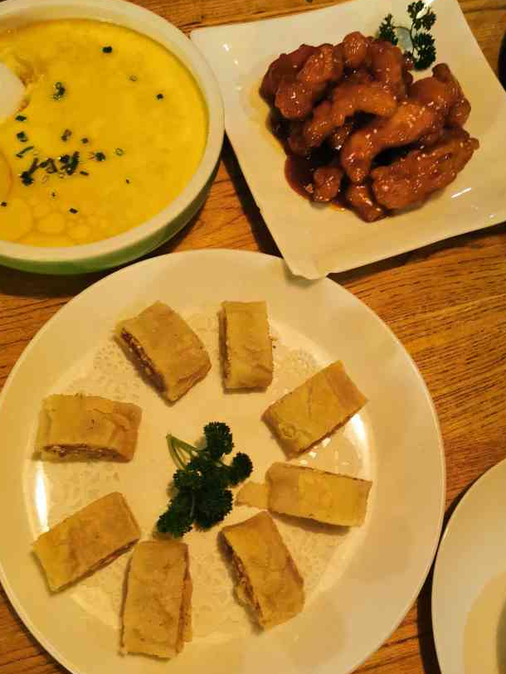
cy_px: 335
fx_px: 604
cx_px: 244
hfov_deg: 45.4
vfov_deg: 58.3
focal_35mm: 31
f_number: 1.8
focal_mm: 5.58
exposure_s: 1/25
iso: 640
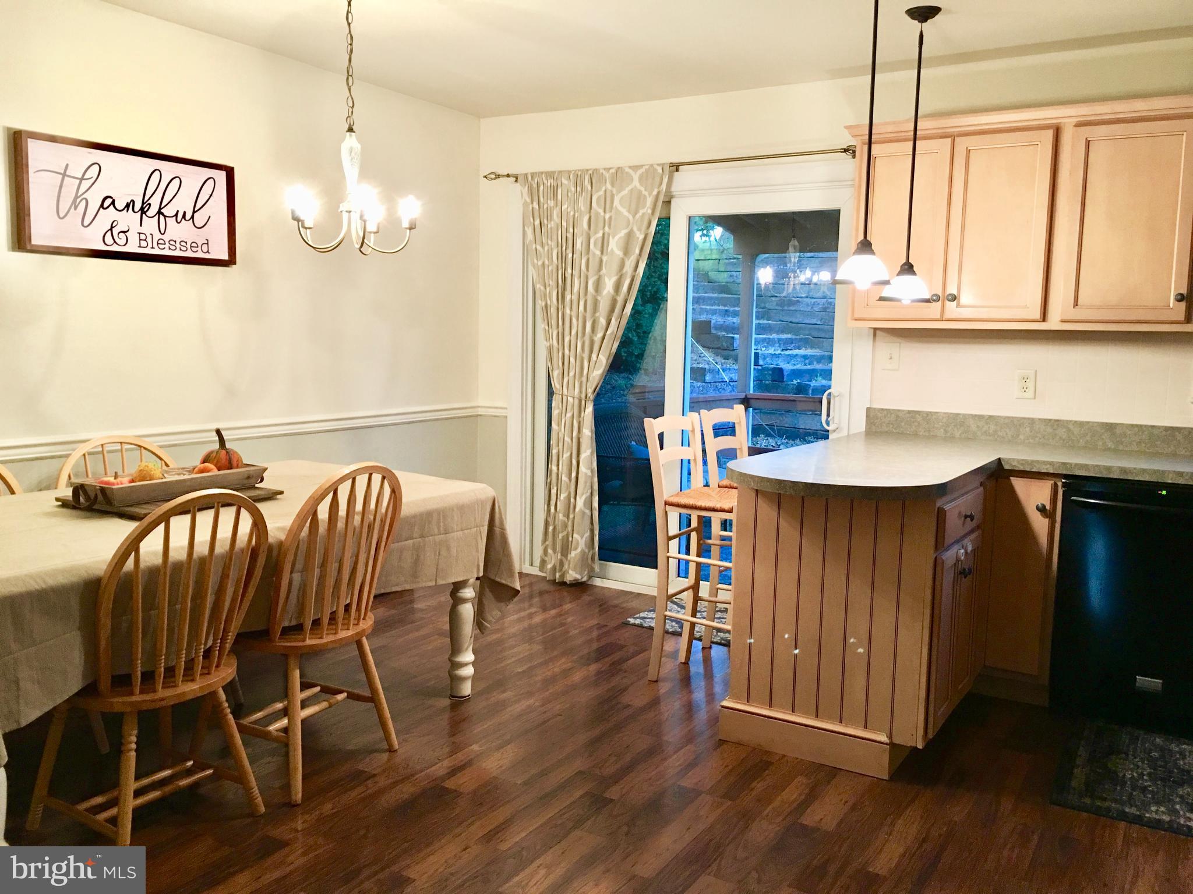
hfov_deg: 61.7
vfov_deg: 48.2
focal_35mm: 29
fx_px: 999
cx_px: 596
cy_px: 447
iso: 64
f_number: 2.2
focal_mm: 4.15
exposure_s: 1/15
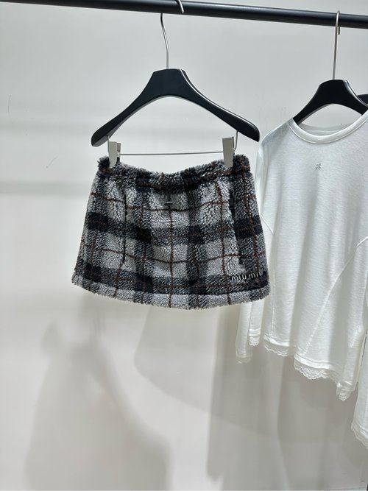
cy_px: 246
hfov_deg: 56.8
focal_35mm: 24
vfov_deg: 71.6
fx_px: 340
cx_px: 184
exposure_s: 1/100
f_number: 1.78
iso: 160
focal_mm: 6.86
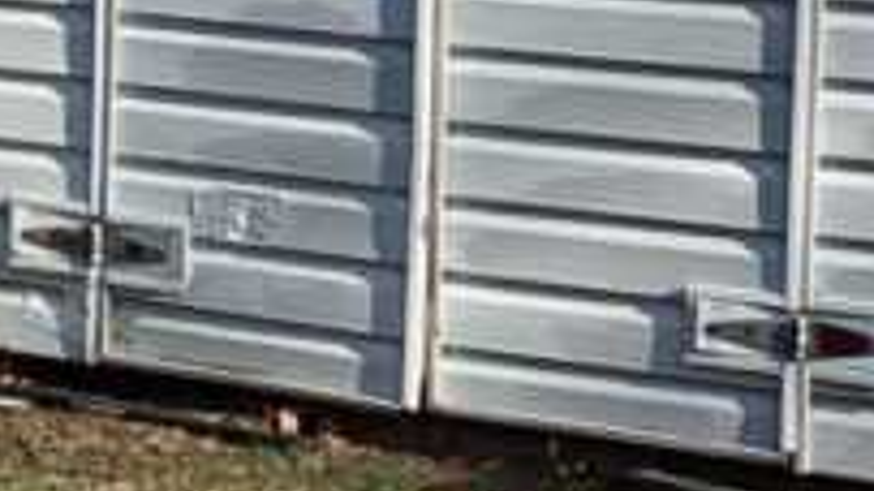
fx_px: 3938
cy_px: -164
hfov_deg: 12.6
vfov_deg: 7.1
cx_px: 263
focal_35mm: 170
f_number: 2.4
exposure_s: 1/959
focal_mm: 3.3
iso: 25
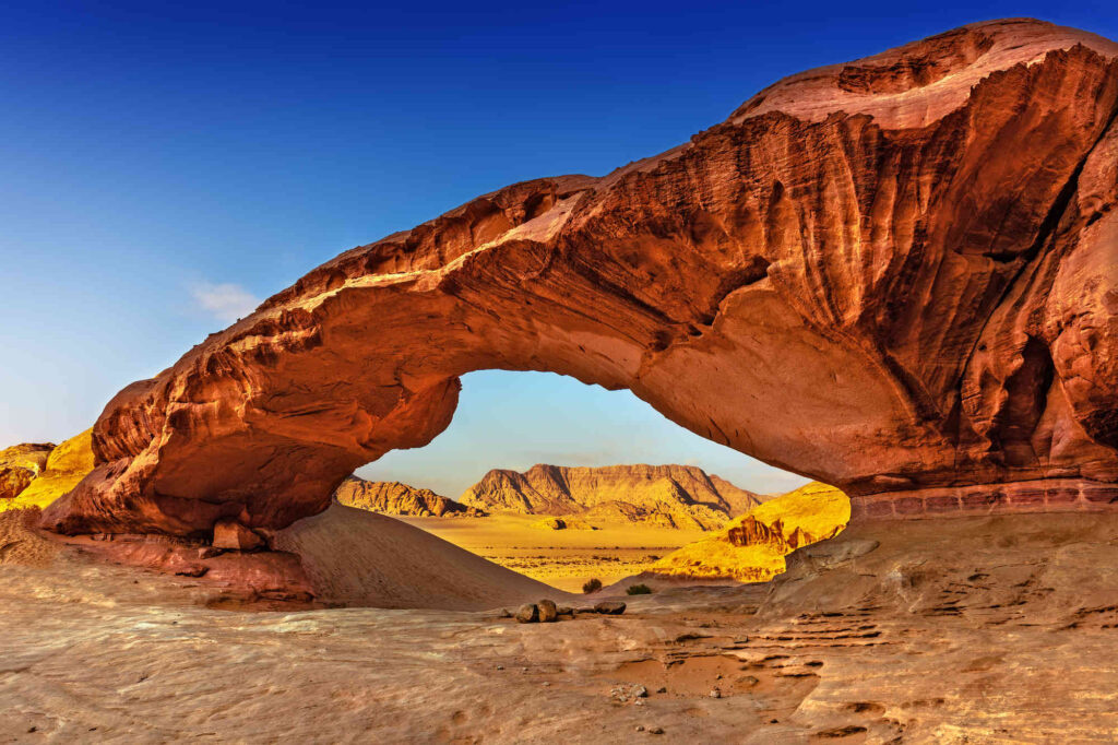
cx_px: 559
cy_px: 372
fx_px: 807
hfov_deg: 69.4
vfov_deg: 49.5
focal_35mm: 26
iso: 100
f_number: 6.7
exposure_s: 1/180
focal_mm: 26
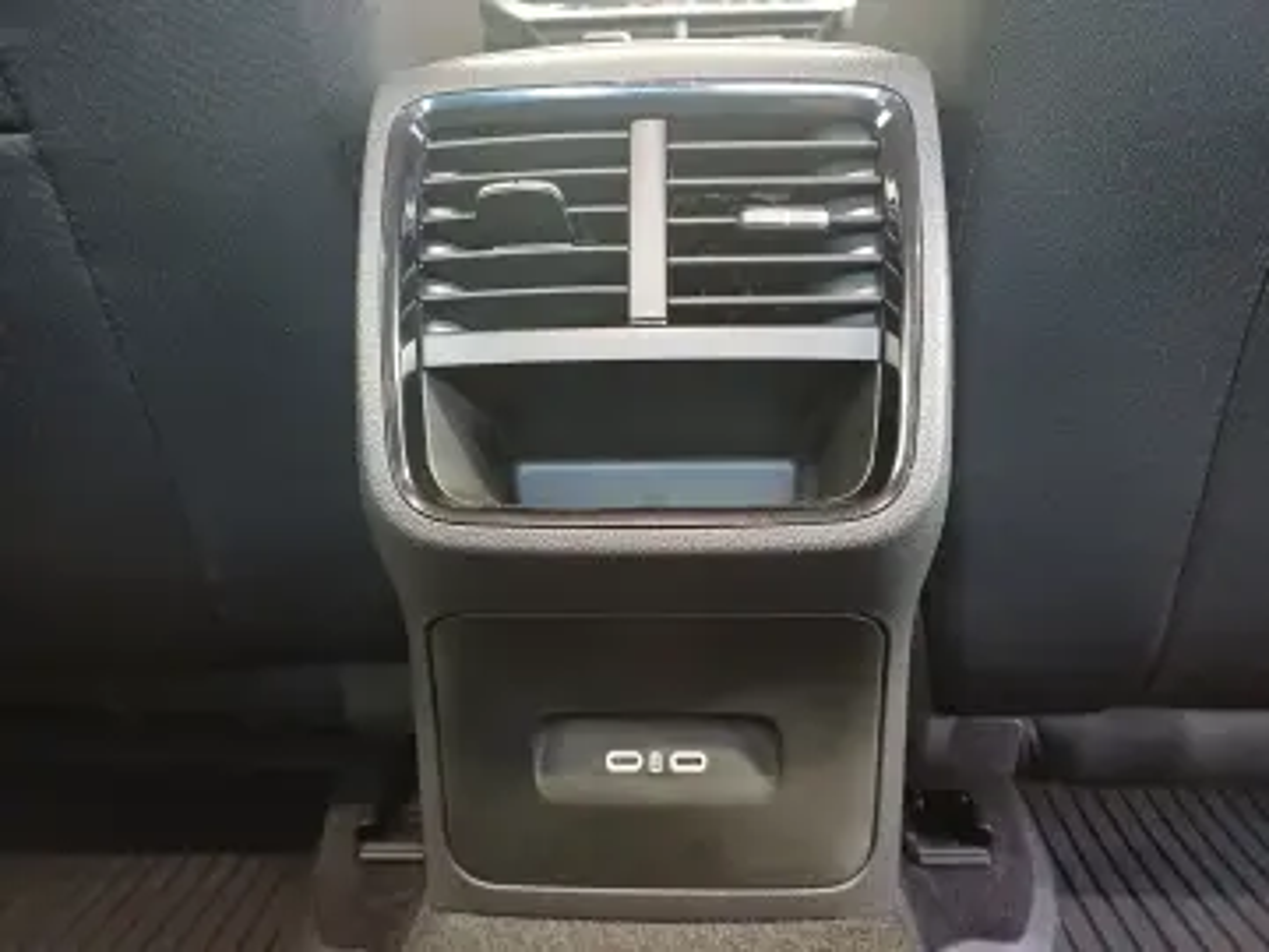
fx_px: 916
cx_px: 634
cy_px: 476
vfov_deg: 54.9
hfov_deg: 69.4
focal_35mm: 25
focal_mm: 4.65
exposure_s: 1/14.3
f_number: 1.8
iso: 1600
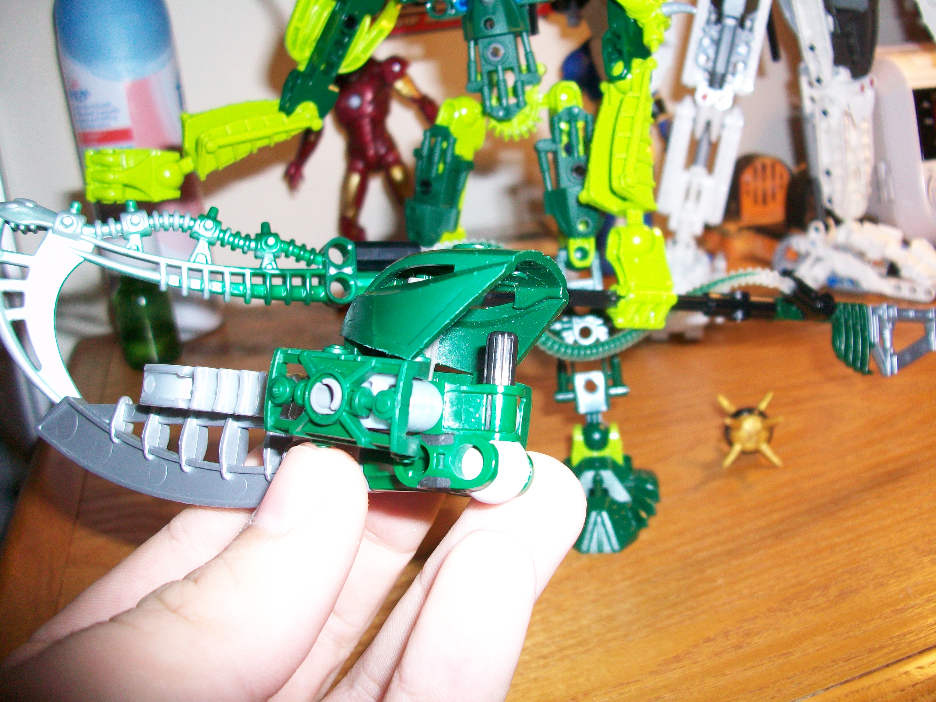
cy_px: 351
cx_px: 468
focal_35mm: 32
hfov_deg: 56.8
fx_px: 865
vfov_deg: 44.2
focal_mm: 5.7
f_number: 2.8
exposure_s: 1/60
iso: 120
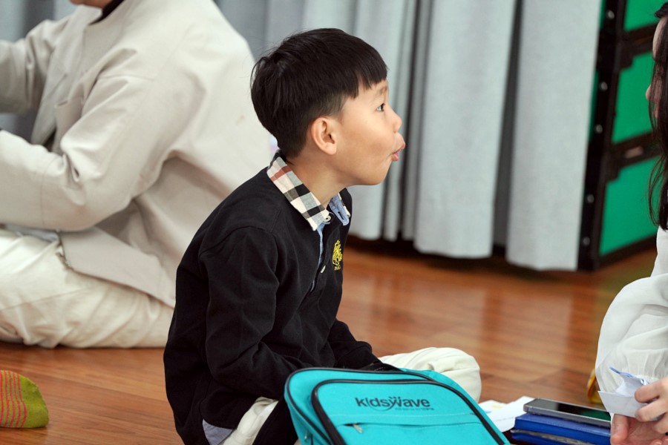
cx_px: 334
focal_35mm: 200
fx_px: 3711
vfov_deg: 6.9
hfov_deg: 10.3
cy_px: 222
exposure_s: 1/250
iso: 1600
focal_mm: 200
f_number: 4
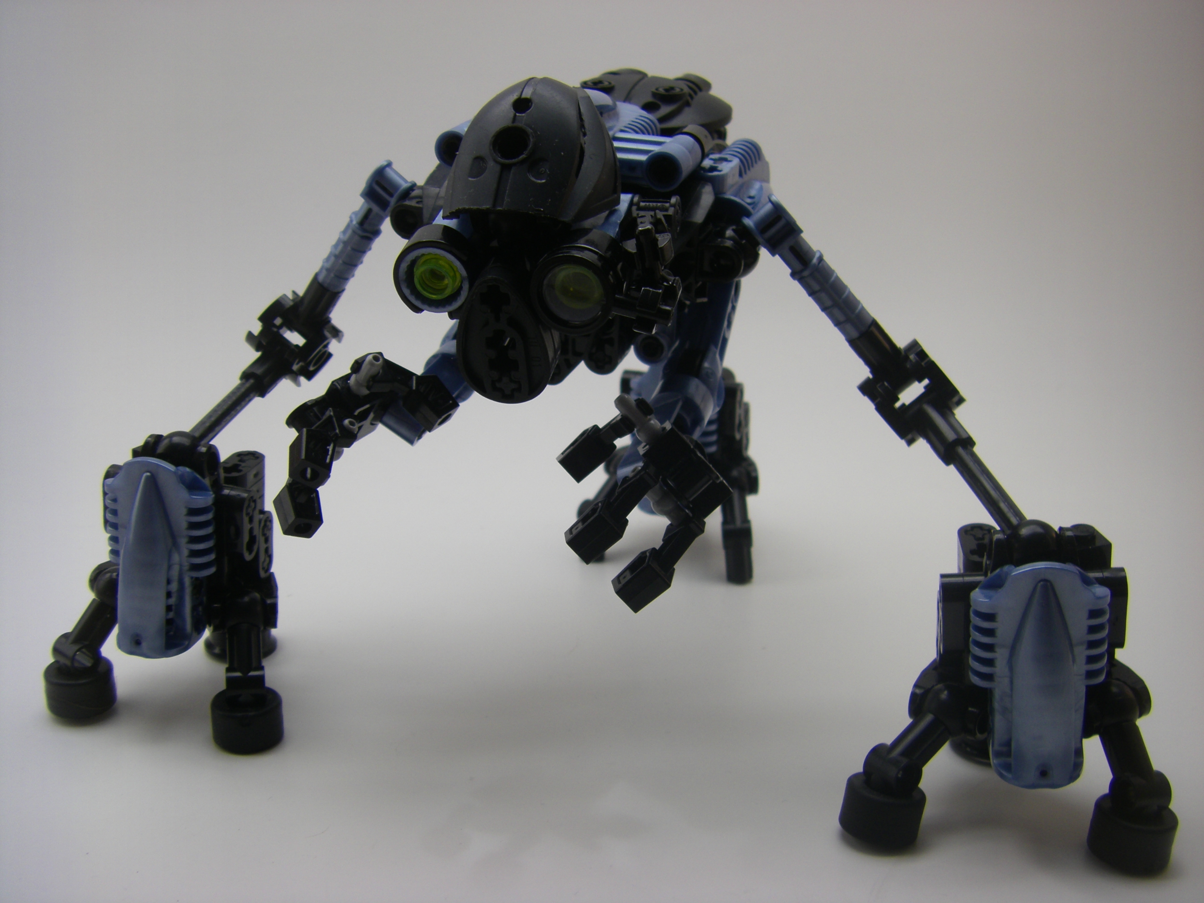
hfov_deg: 49.0
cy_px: 452
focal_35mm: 38
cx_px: 602
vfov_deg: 37.7
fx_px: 1322
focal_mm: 6.3
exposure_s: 1/100
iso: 64
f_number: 3.5
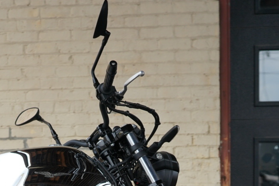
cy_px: 204
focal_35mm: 87
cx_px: 64
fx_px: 675
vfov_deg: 15.3
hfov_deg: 23.1
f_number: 2.5
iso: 500
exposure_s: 1/8000
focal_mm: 35
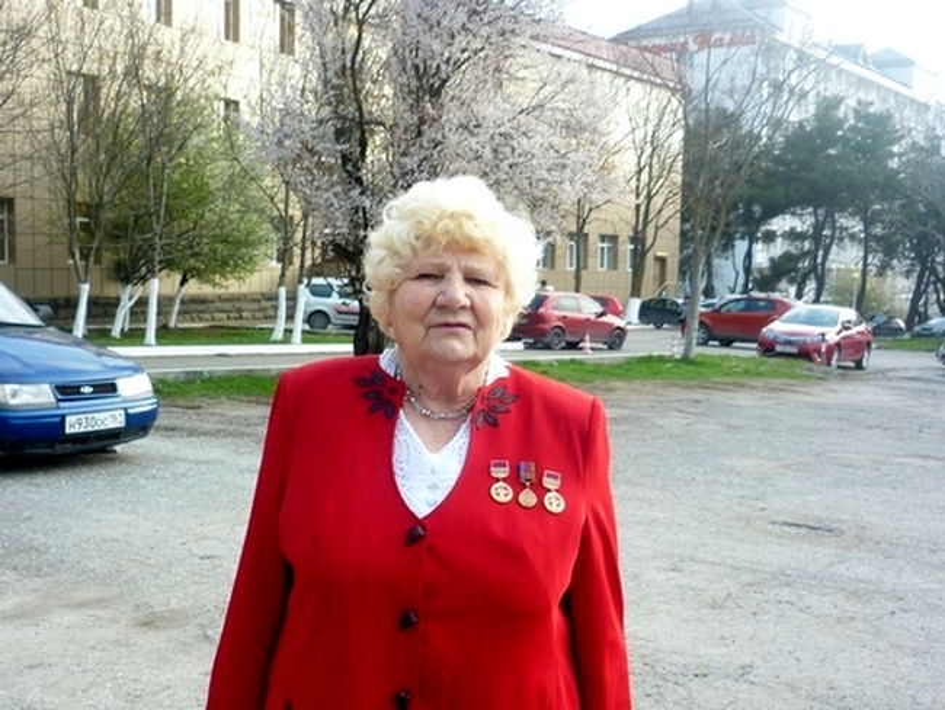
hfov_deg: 55.3
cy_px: 355
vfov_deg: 43.0
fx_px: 901
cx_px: 472
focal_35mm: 33
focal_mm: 5.5
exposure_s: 1/200
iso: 80
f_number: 2.8
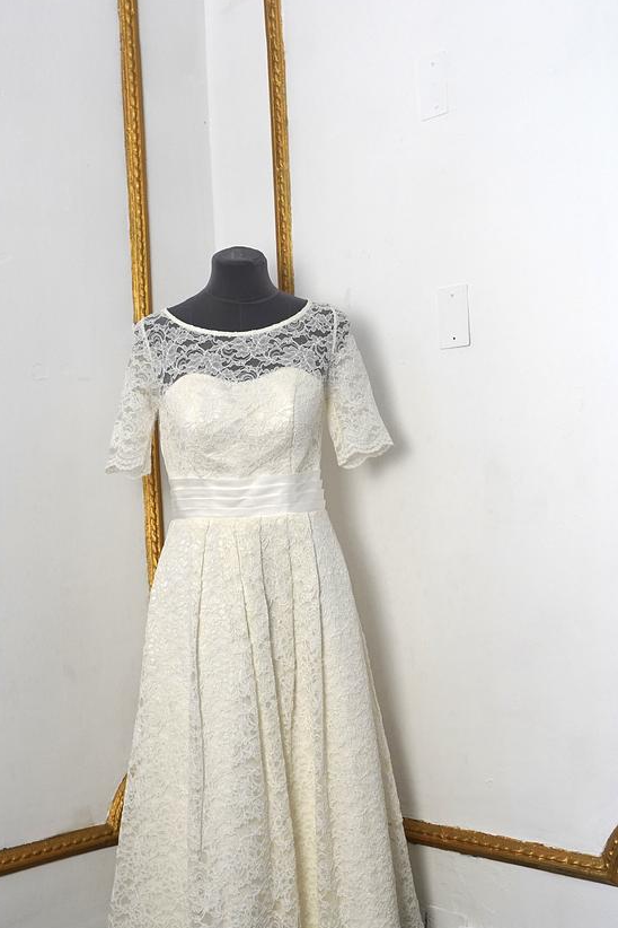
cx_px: 258
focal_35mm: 54
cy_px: 575
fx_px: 1390
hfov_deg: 25.0
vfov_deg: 36.7
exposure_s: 1/160
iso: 1250
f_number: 5
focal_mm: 37
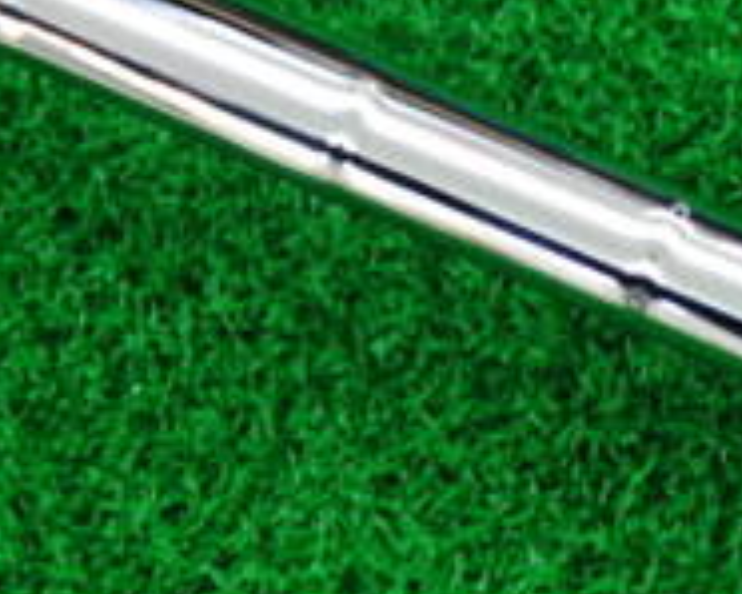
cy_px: 303
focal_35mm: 124
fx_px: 2725
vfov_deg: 12.5
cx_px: 790
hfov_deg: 15.2
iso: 400
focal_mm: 6.42
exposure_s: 1/40
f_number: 3.6
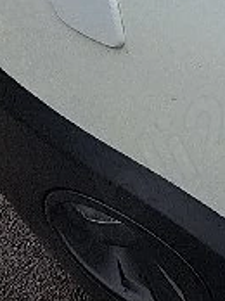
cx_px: 751
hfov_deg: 6.9
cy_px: -231
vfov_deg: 10.2
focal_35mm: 184
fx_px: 1599
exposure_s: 1/500
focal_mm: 5.23
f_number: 1.8
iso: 50
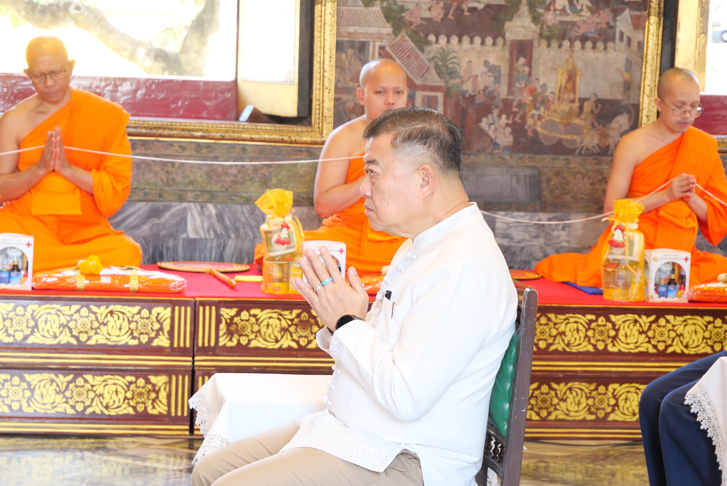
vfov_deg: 11.1
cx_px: 364
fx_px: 2506
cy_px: 243
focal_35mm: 124
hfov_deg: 16.5
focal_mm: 60
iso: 200
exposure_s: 1/4
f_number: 5.6
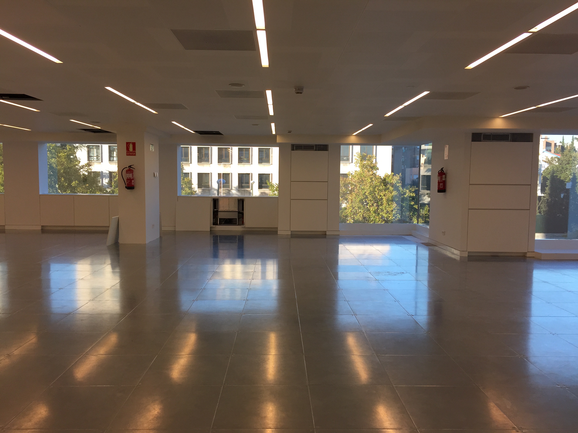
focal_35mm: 29
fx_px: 484
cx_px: 289
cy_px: 216
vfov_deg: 48.2
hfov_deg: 61.7
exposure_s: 1/120
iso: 50
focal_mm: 4.15
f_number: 2.2
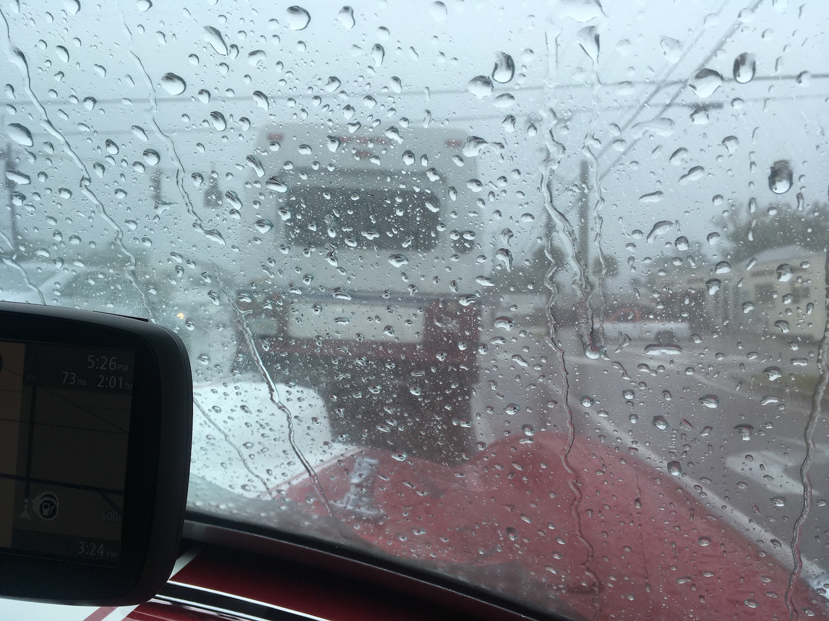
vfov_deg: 48.2
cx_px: 414
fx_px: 695
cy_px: 310
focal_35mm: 29
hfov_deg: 61.7
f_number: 2.2
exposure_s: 1/496
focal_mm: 4.15
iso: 25
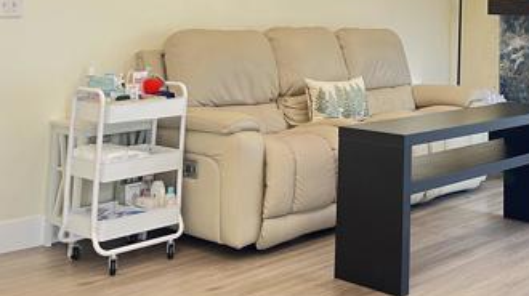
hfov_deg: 36.1
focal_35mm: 55
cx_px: 449
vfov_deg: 20.3
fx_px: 771
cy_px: -67
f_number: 1.6
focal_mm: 5.1
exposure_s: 1/60
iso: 200
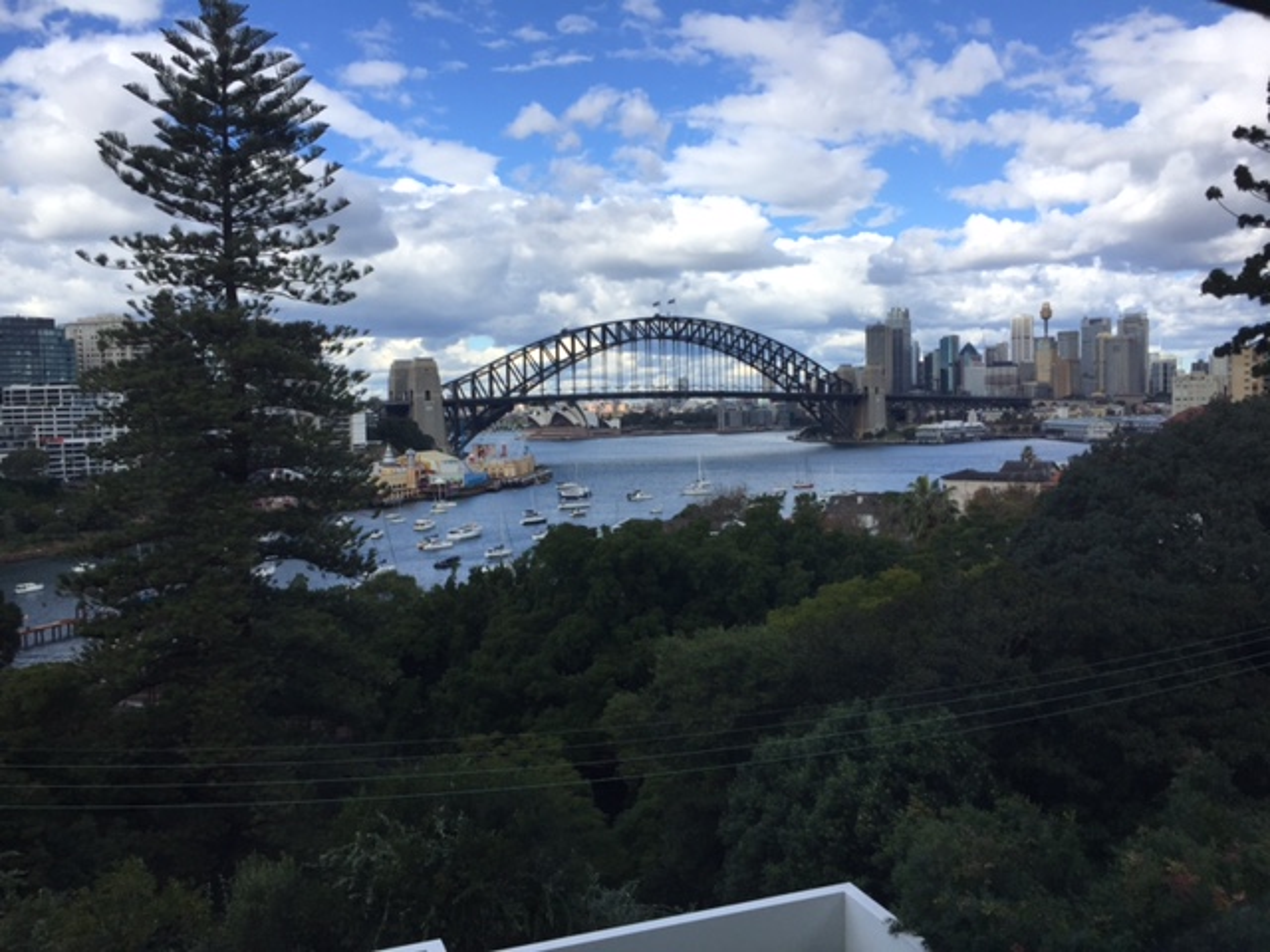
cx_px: 635
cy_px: 476
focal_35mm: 29
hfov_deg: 61.7
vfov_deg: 48.2
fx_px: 1064
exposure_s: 1/1522
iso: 32
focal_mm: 4.15
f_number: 2.2
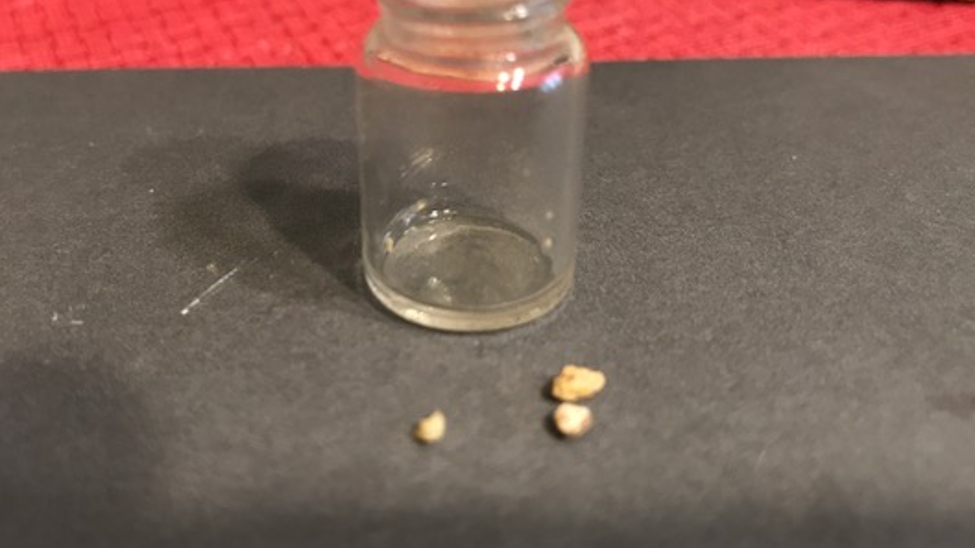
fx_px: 957
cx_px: 441
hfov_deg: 53.9
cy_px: 168
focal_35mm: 37
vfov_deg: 31.6
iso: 100
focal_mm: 3.99
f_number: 1.8
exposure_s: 1/15
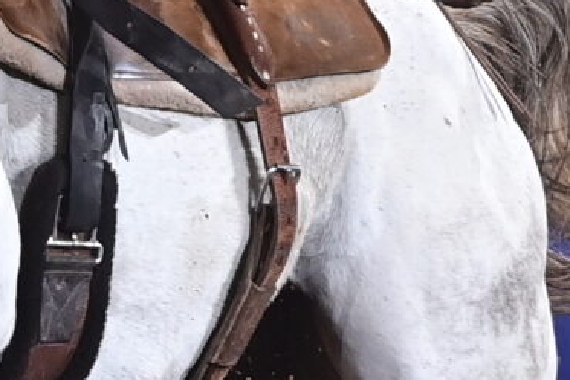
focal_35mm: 1645
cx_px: 3
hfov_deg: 1.3
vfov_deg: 0.8
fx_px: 26055
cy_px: -15
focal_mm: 200
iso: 1600
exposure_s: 1/250
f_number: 5
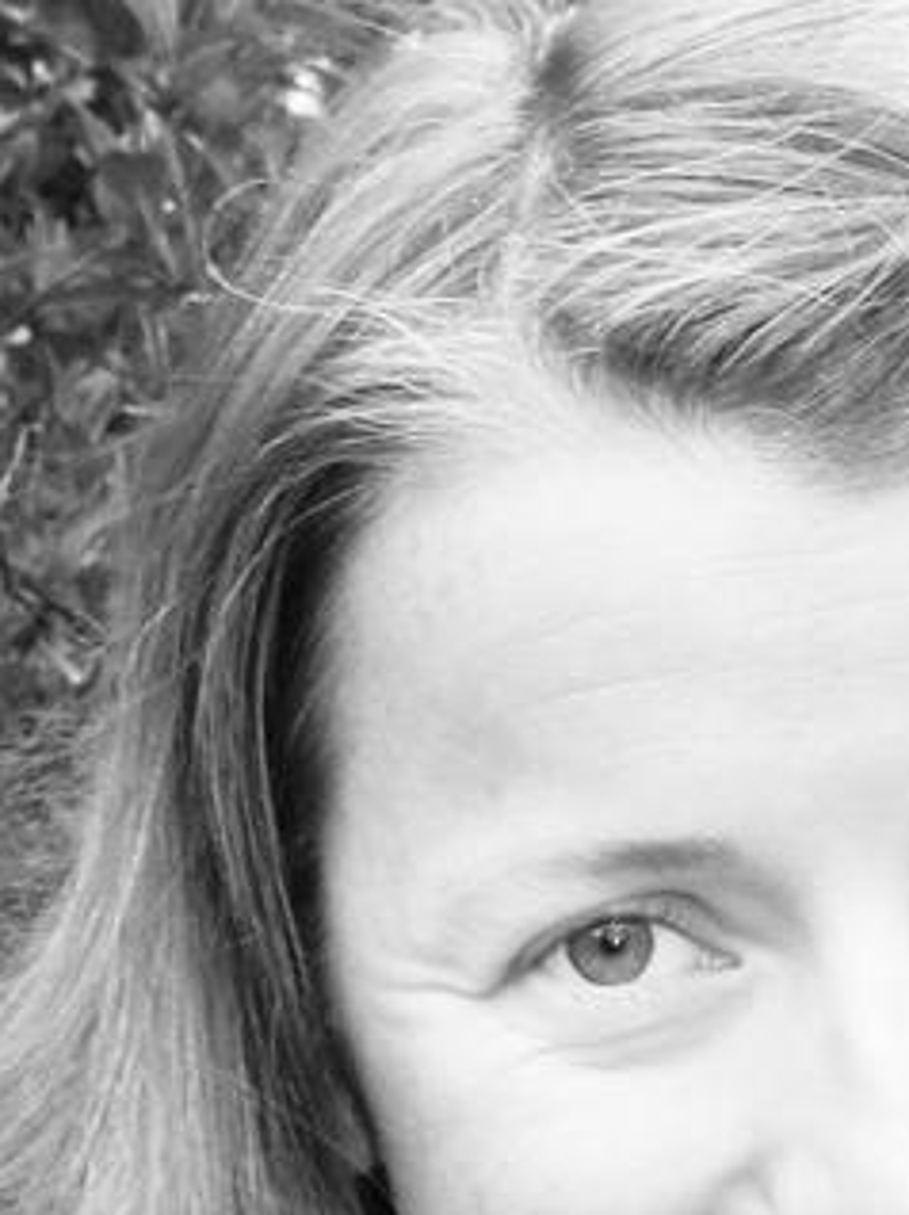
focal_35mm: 152
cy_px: 1595
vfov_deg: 12.6
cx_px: 856
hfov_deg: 9.7
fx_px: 5329
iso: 125
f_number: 4.5
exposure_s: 1/60
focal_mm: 9
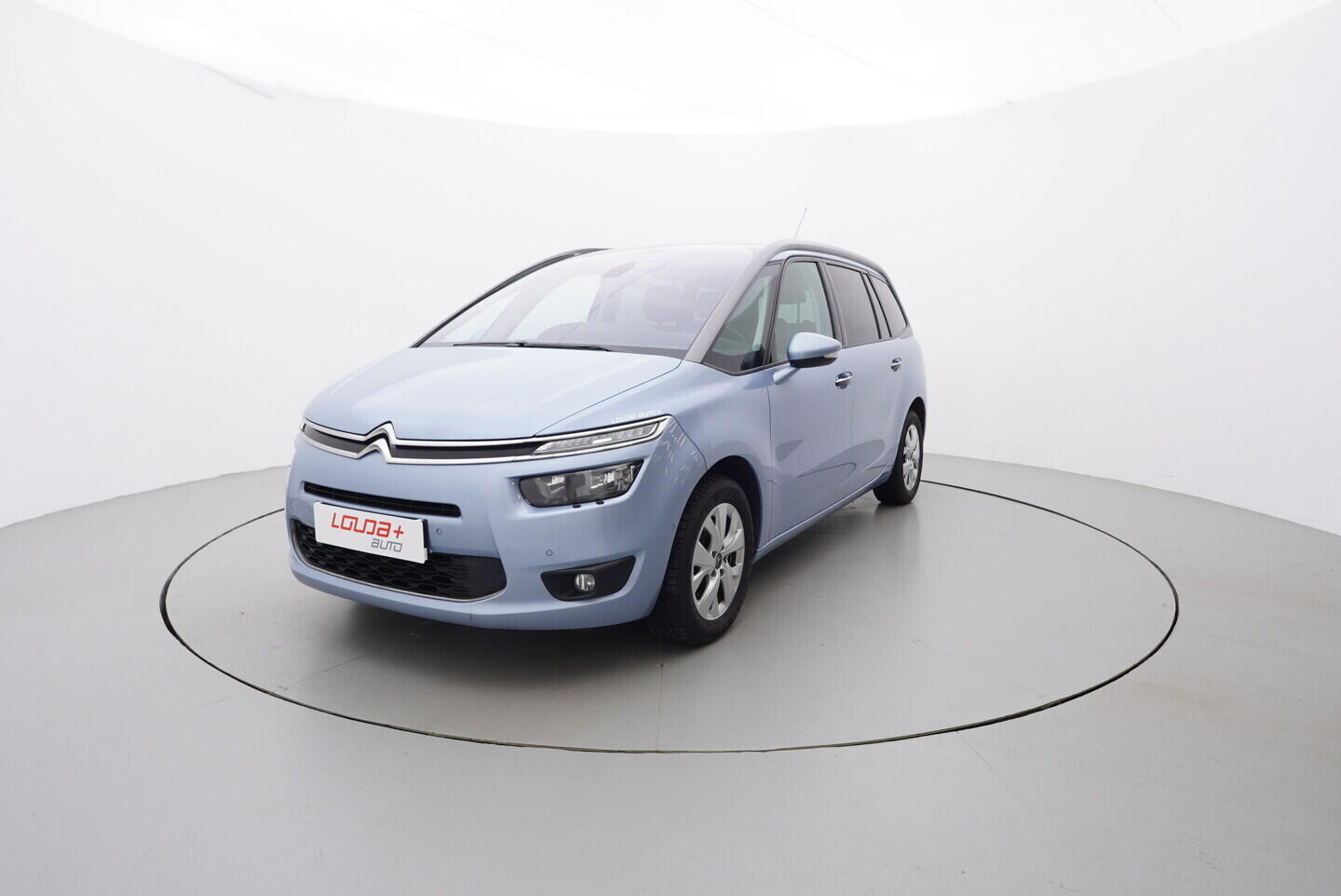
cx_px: 670
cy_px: 448
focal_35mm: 22
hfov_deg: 77.3
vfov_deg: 56.2
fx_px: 839
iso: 200
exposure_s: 1/80
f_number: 5
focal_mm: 15
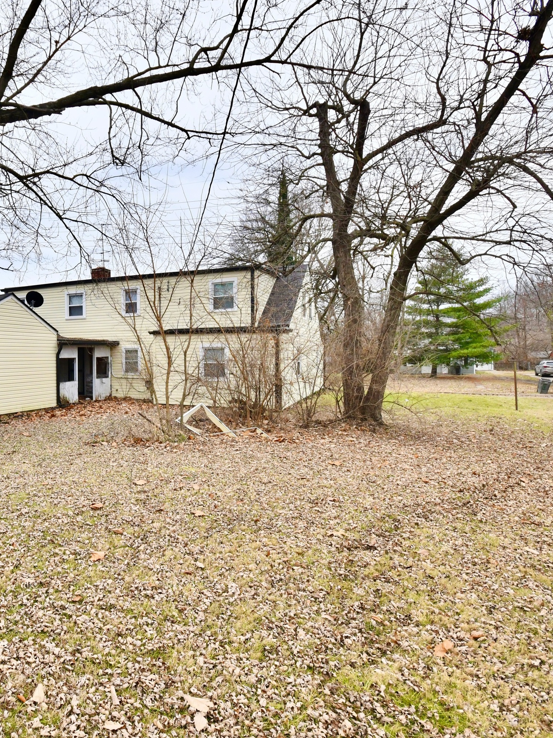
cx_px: 92
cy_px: 366
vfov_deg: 76.4
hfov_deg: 55.6
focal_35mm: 22
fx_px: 469
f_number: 8
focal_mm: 10
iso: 640
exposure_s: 1/250
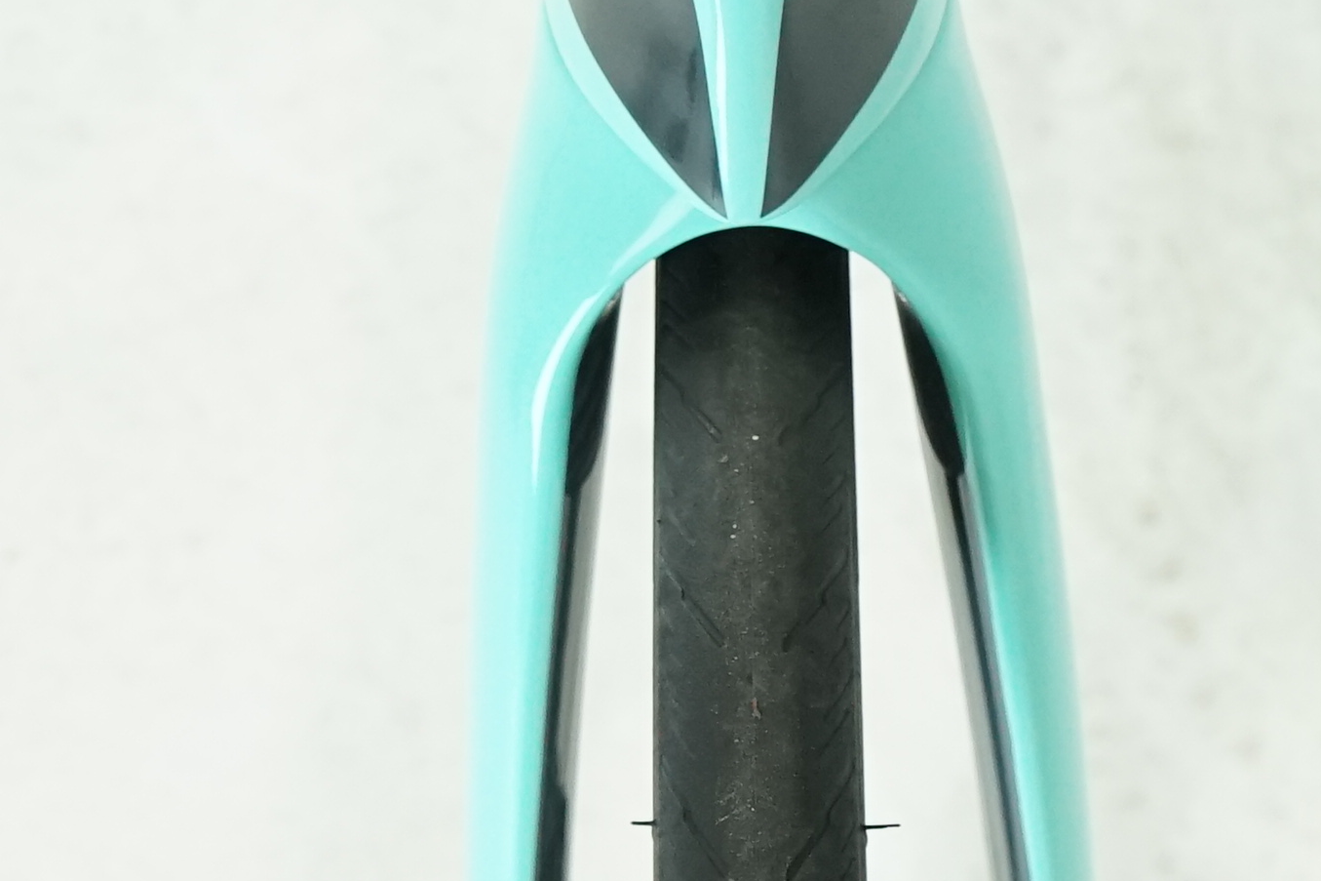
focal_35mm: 124
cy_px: 589
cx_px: 788
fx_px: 4549
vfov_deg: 11.0
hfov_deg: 16.5
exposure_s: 1/200
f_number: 5.6
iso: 1600
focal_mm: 28
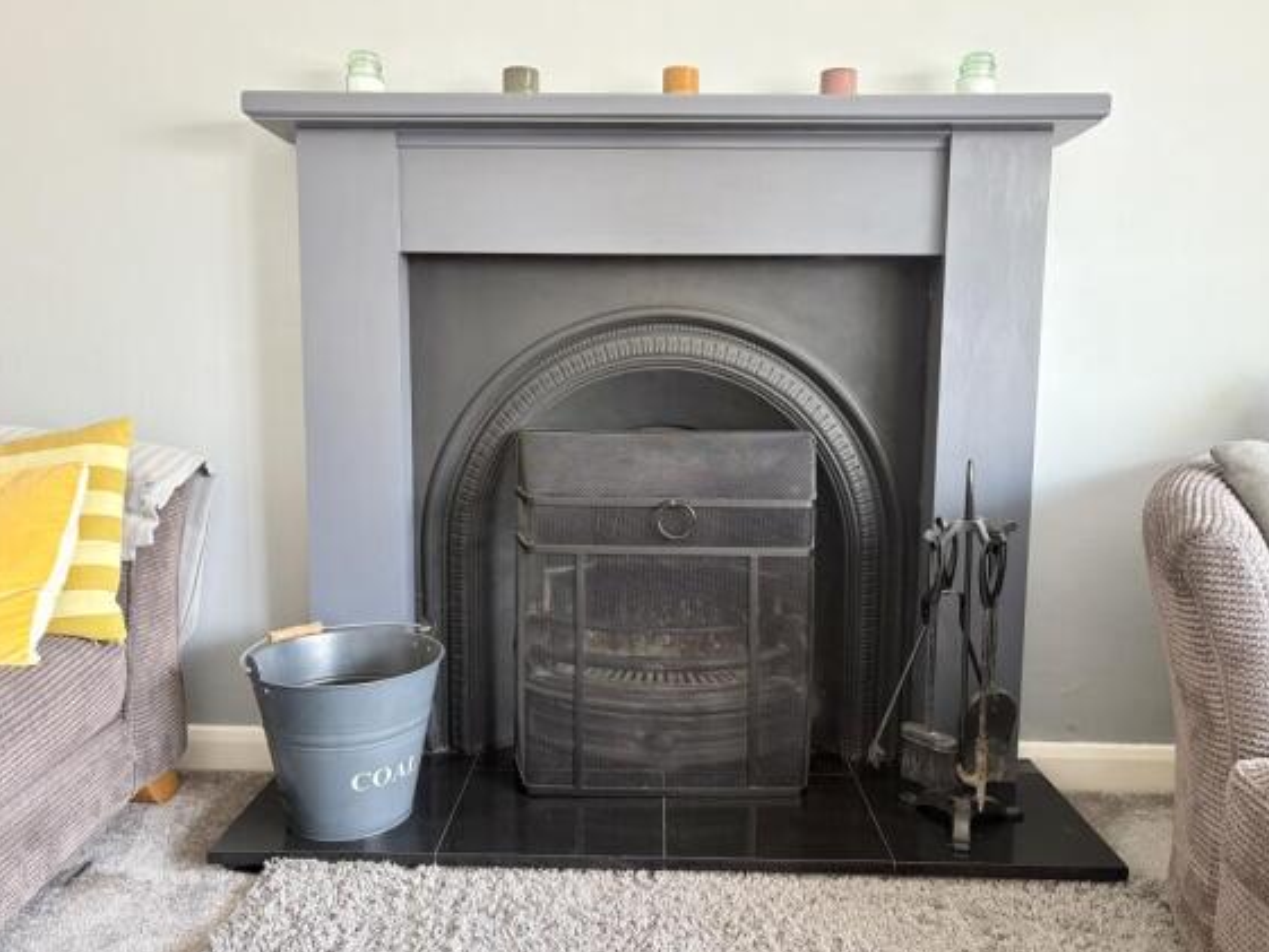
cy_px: 469
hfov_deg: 65.3
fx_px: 990
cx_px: 634
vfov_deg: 51.4
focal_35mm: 27
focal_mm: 5.96
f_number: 1.6
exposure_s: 1/60
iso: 200
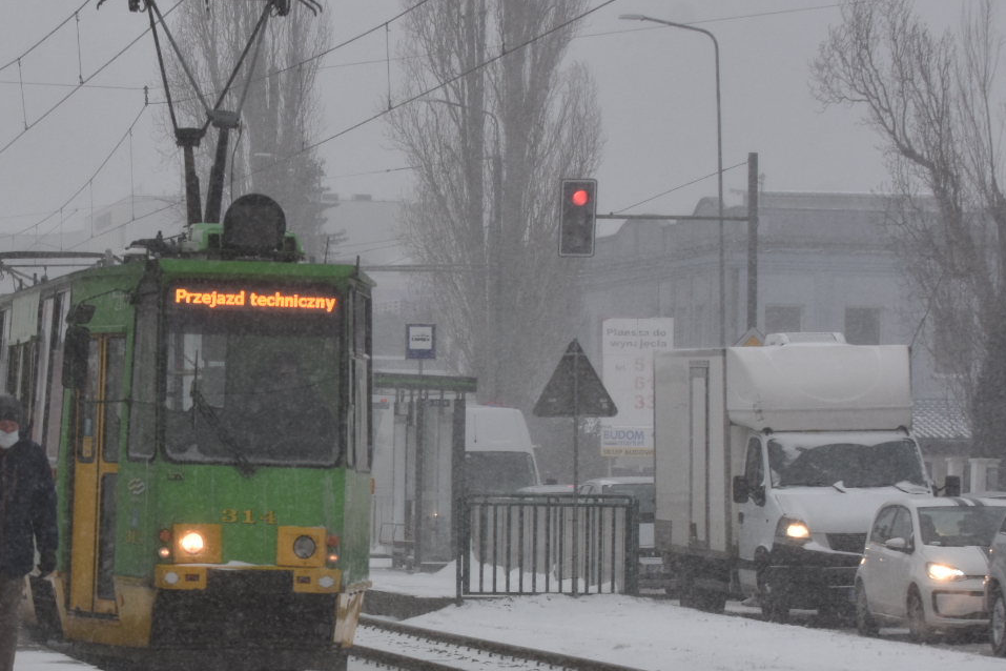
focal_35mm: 198
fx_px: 5533
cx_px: 288
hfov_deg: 10.4
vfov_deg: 6.9
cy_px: 490
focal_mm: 78
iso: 400
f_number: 6.3
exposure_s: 1/400
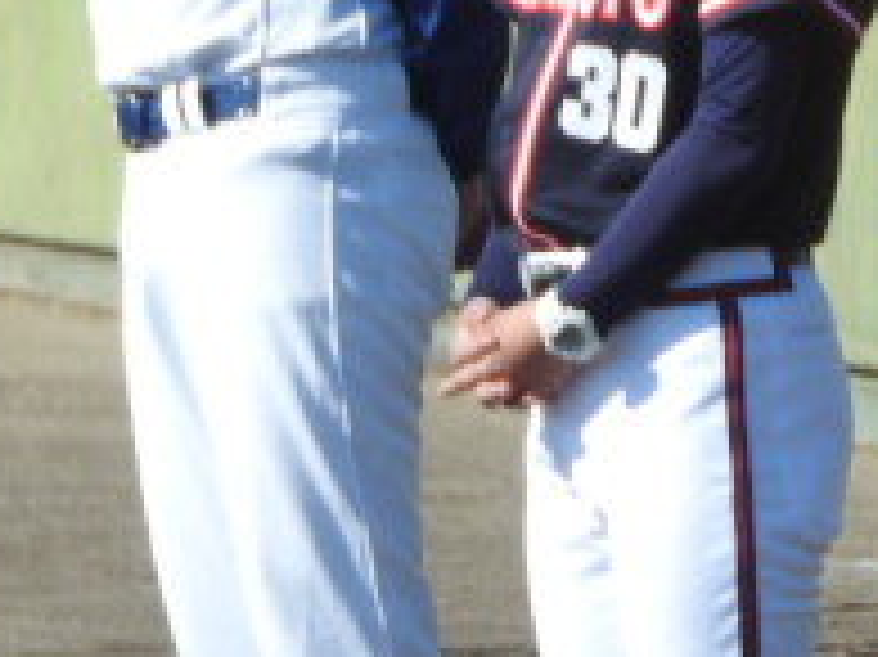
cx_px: 1067
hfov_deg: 2.4
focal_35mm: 832
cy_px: -72
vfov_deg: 1.8
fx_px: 21090
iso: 100
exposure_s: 1/400
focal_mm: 48.4
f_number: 5.5
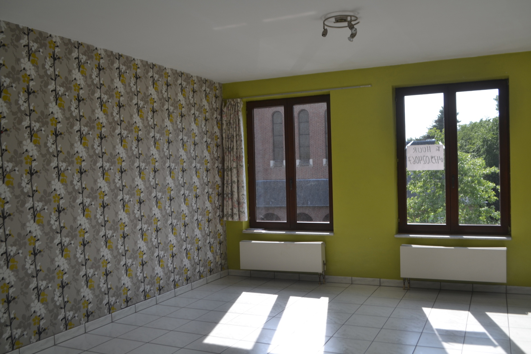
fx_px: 487
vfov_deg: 40.0
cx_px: 266
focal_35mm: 33
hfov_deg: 57.2
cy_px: 177
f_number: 6.3
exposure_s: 1/160
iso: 100
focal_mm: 22
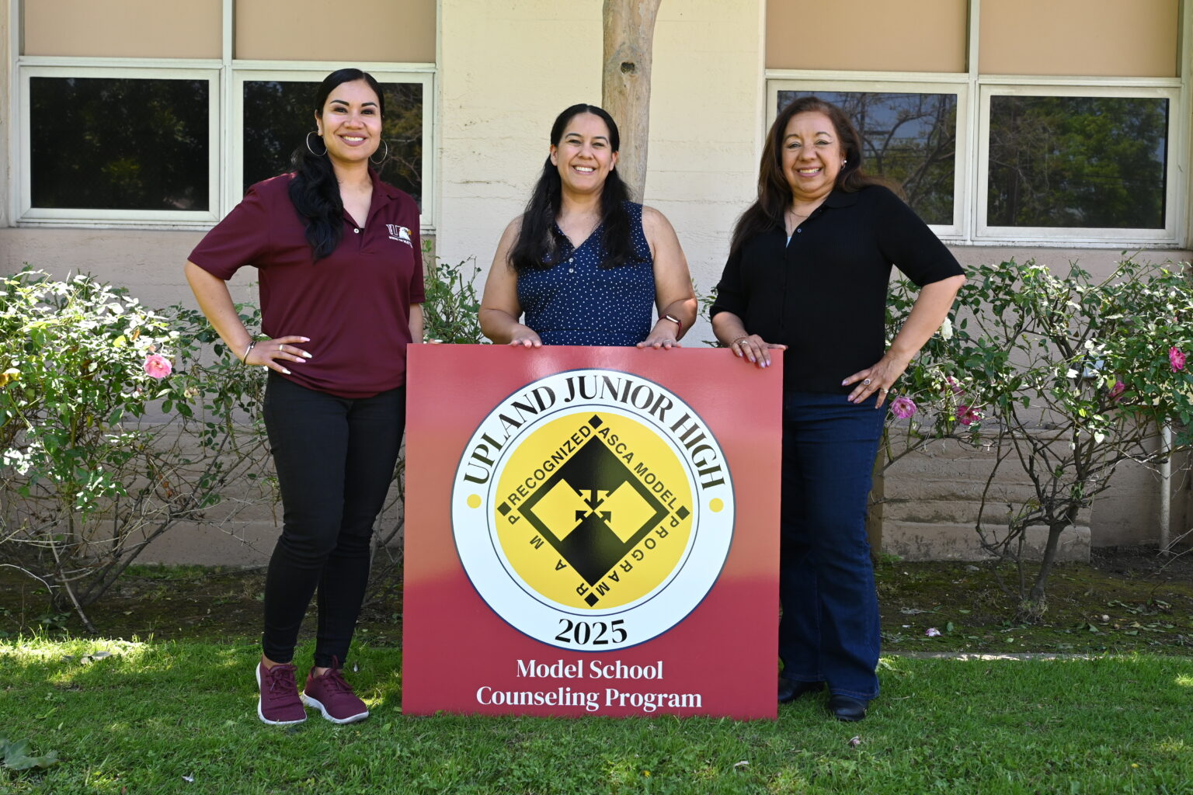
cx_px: 596
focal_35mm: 36
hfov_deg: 53.1
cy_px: 398
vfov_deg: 36.9
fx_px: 1193
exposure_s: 1/250
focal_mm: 24
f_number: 4
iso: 280
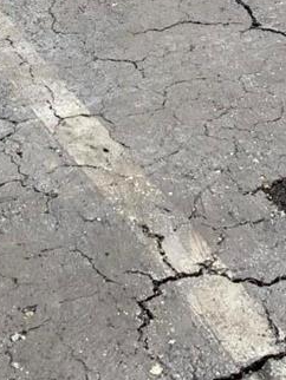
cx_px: 116
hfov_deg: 12.0
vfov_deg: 12.8
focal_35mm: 124
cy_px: -487
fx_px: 1364
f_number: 1.8
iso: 25
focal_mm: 4.25
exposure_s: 1/3086
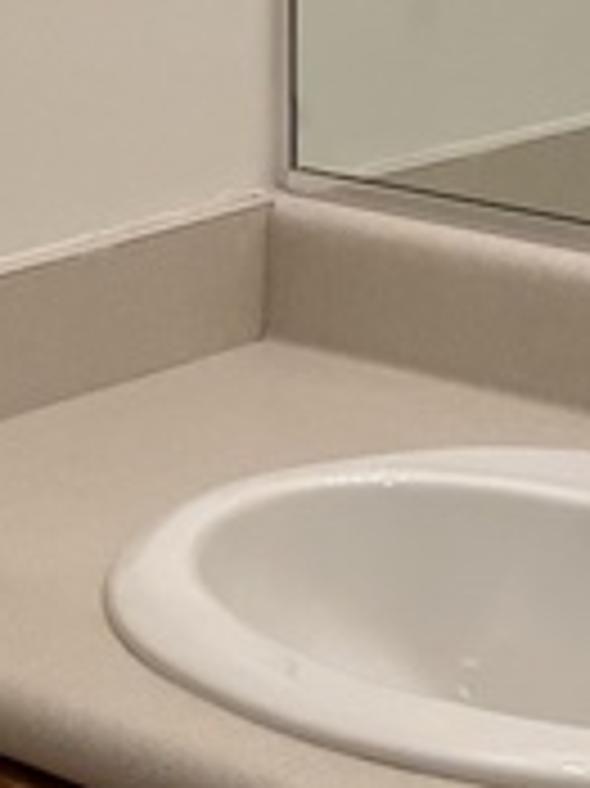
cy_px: 0
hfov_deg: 10.0
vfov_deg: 13.2
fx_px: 3367
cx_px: 45
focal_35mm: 148
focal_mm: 6.86
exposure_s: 1/152
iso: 64
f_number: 1.78
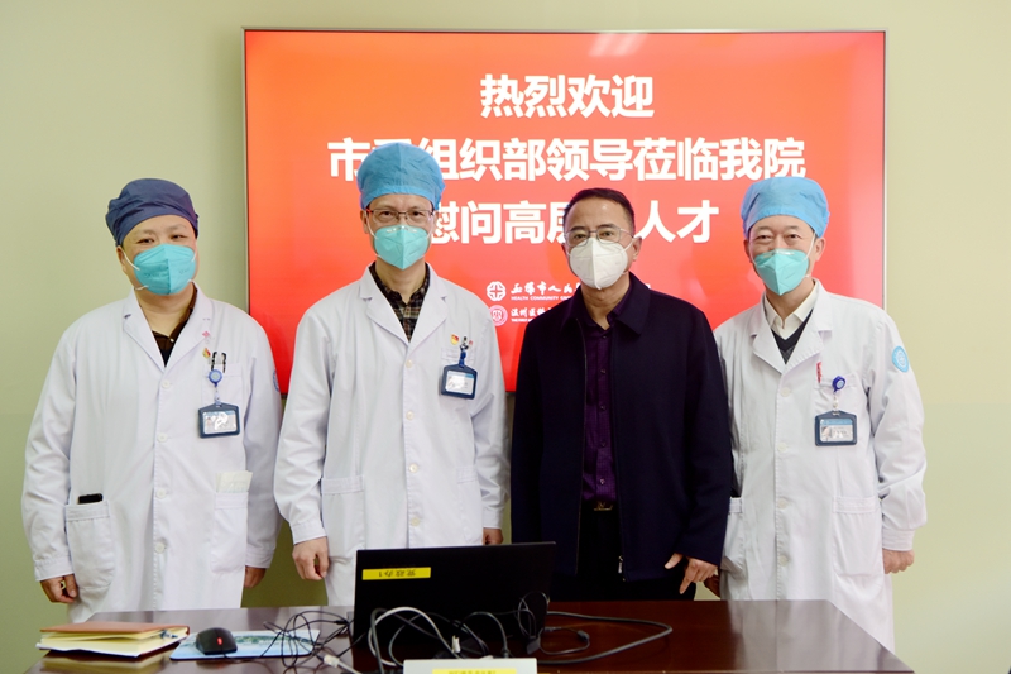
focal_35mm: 52
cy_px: 337
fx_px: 1460
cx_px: 506
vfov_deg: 26.0
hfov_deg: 38.2
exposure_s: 1/80
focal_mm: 52
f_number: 4.5
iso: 1000
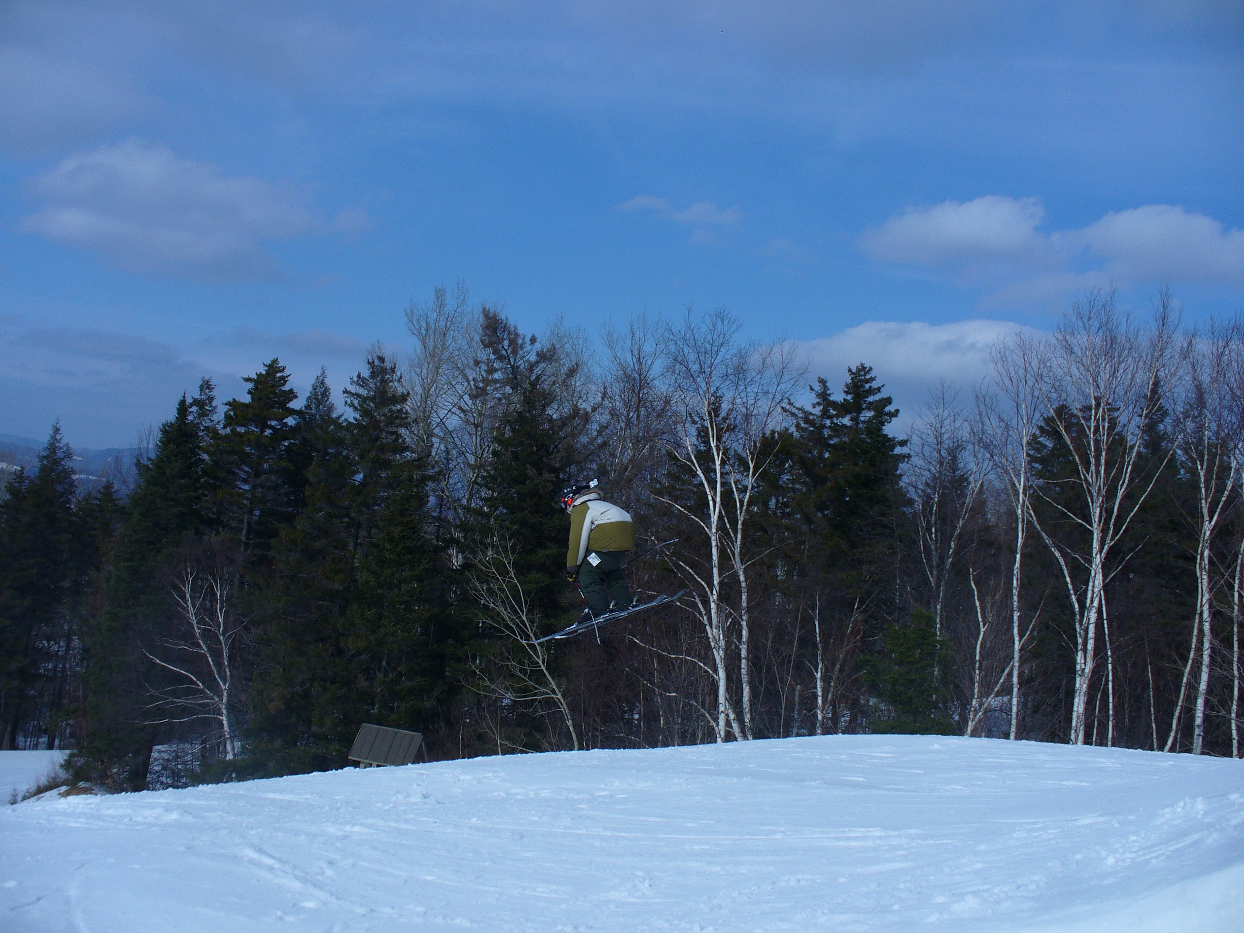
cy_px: 466
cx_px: 622
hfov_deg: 50.1
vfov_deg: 38.7
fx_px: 1330
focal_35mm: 37
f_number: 5.6
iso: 80
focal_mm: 6.1
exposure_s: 1/800
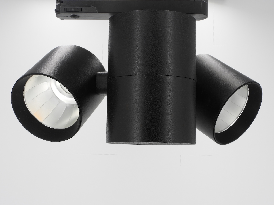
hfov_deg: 29.8
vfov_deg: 22.6
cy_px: 102
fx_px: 515
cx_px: 137
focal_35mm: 65
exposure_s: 1/320
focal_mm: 11.7
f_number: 5
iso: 100
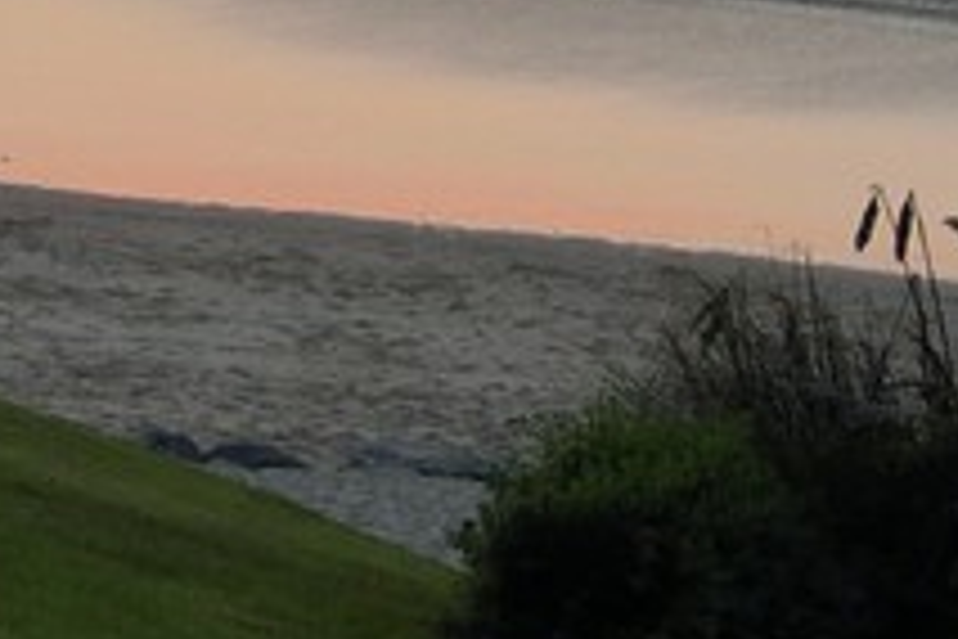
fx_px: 8009
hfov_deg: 6.8
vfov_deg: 4.5
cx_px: 697
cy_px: -799
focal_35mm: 301
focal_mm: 40
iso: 200
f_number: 7.1
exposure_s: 1/125
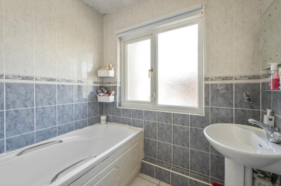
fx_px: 109
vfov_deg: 81.1
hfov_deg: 104.3
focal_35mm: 14
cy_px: 93
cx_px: 140
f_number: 16
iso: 200
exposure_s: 1/1.67
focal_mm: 14
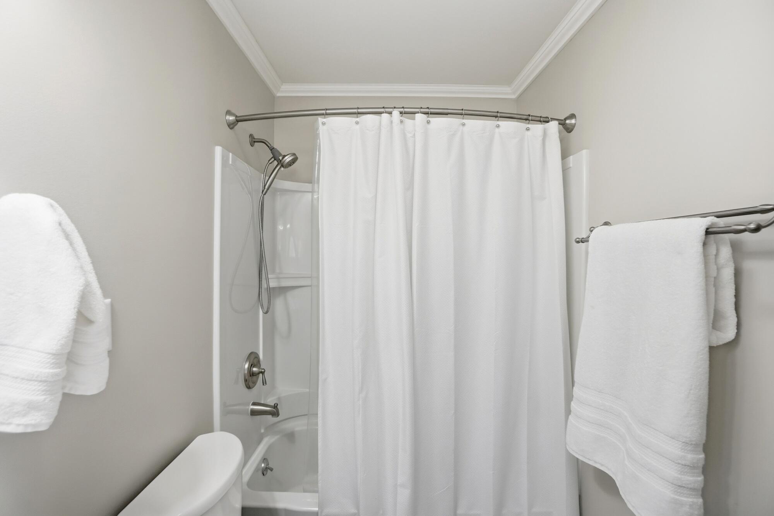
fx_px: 322
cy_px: 258
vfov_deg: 77.3
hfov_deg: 100.4
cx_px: 387
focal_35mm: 15
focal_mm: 10
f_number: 5.6
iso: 100
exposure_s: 1/250
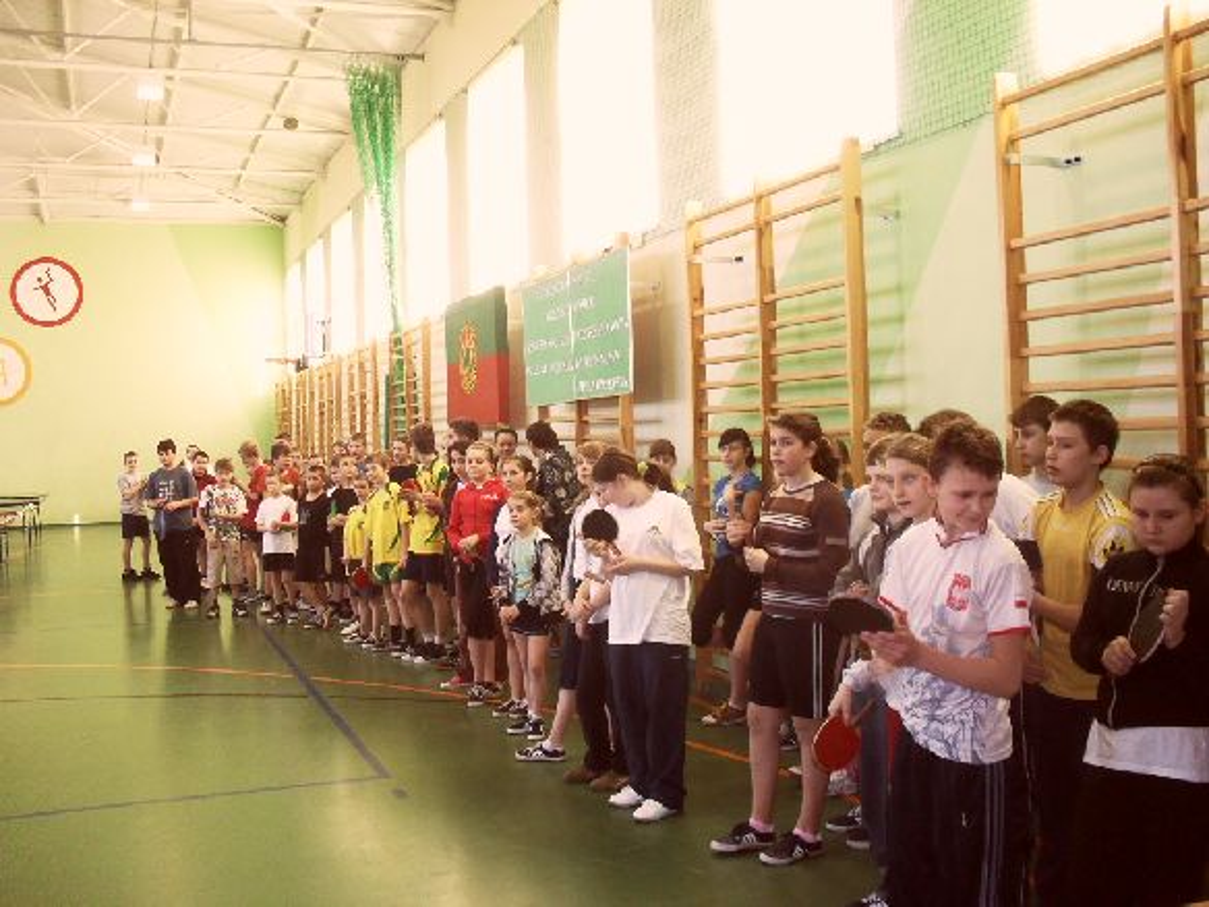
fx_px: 1222
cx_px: 604
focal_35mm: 35
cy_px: 454
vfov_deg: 40.7
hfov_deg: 52.6
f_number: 3.2
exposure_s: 1/45
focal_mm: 6.3
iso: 200
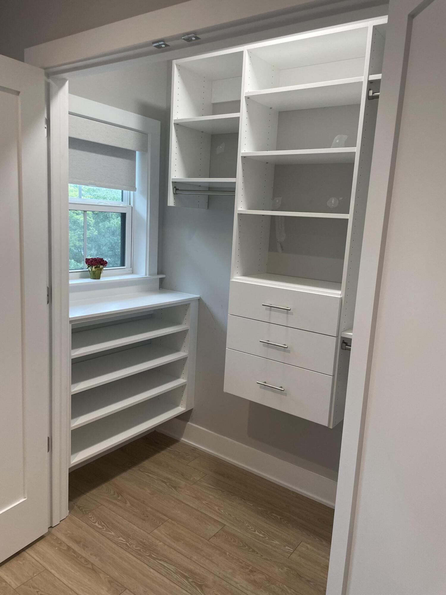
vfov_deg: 67.3
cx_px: 223
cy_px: 298
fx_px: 447
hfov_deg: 53.1
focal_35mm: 26
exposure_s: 1/63
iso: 80
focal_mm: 4.2
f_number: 1.6
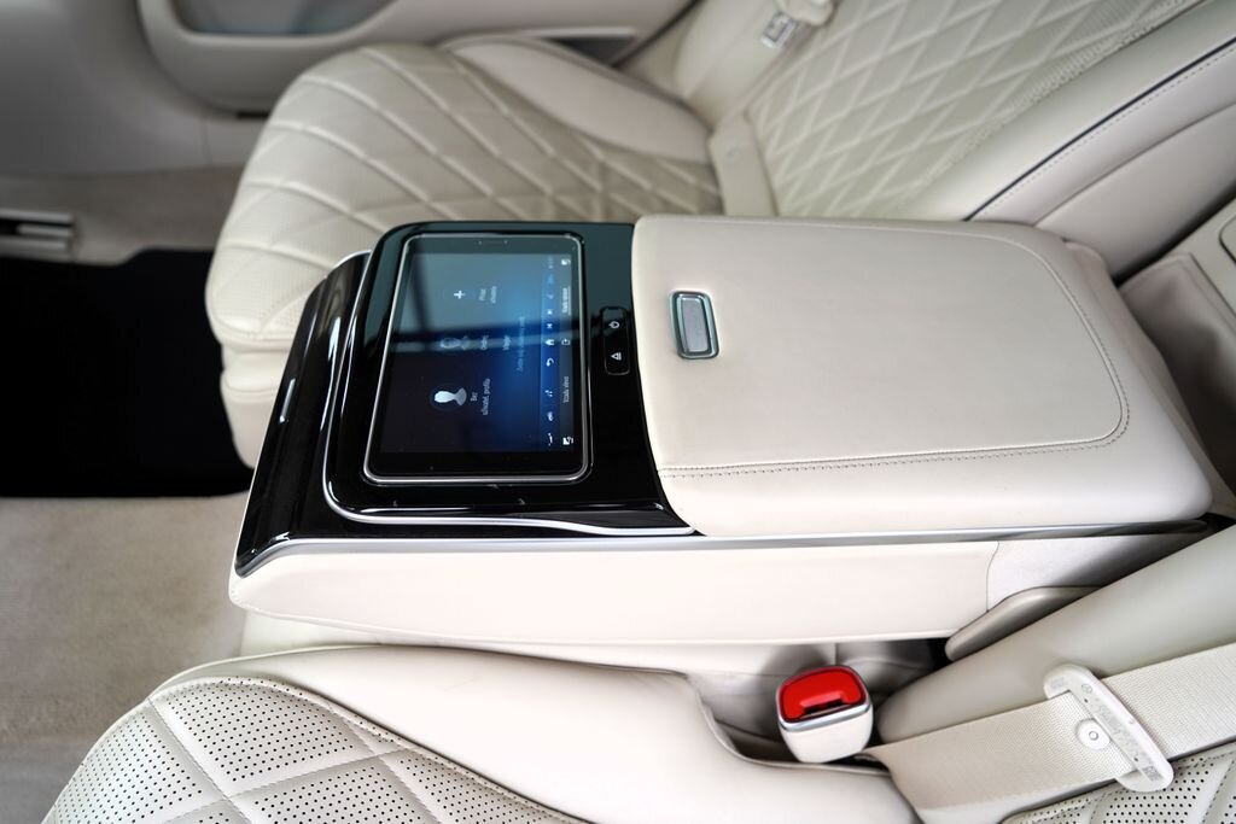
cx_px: 618
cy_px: 412
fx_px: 824
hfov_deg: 73.7
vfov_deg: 53.1
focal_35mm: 24
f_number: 3.5
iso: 100
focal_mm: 24
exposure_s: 1/50
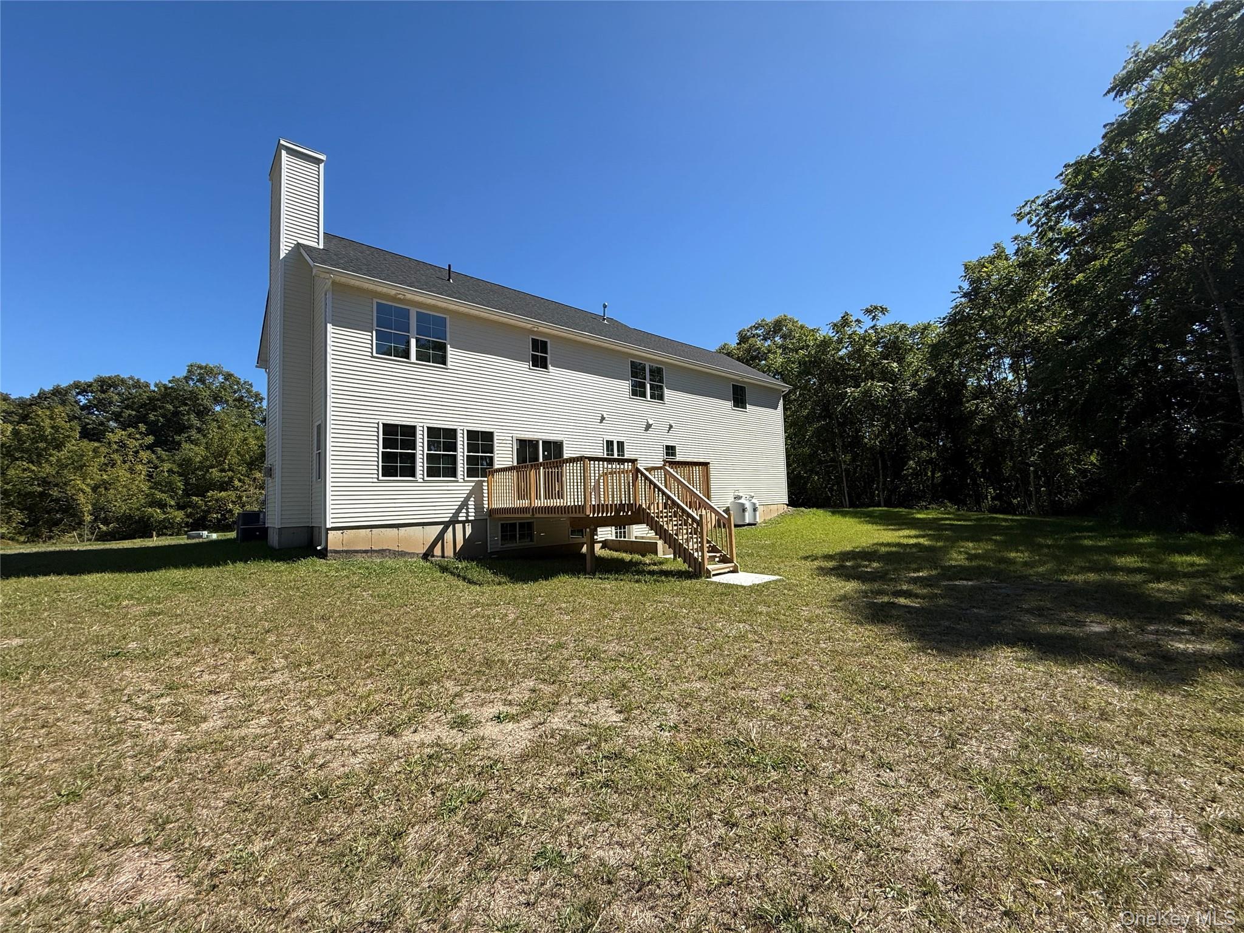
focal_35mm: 14
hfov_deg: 102.1
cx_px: 622
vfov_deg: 85.7
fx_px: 503
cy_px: 466
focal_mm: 2.22
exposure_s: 1/2165
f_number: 2.2
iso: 50
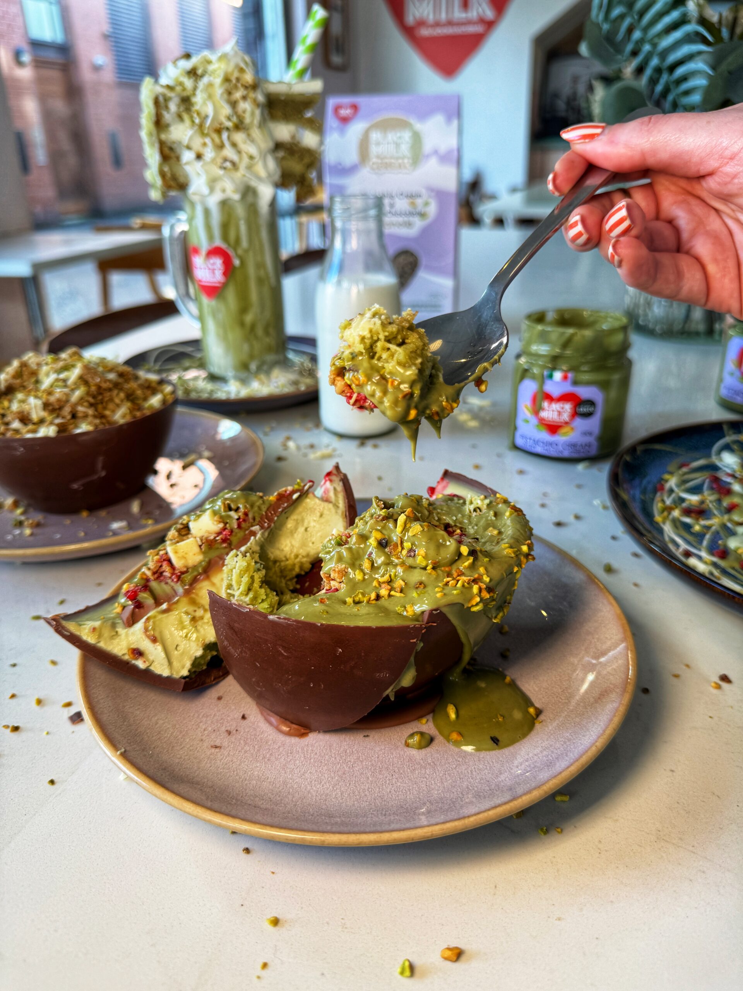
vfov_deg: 71.6
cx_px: 372
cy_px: 496
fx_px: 687
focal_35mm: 24
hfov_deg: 56.8
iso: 50
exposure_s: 1/100
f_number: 1.78
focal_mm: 6.76
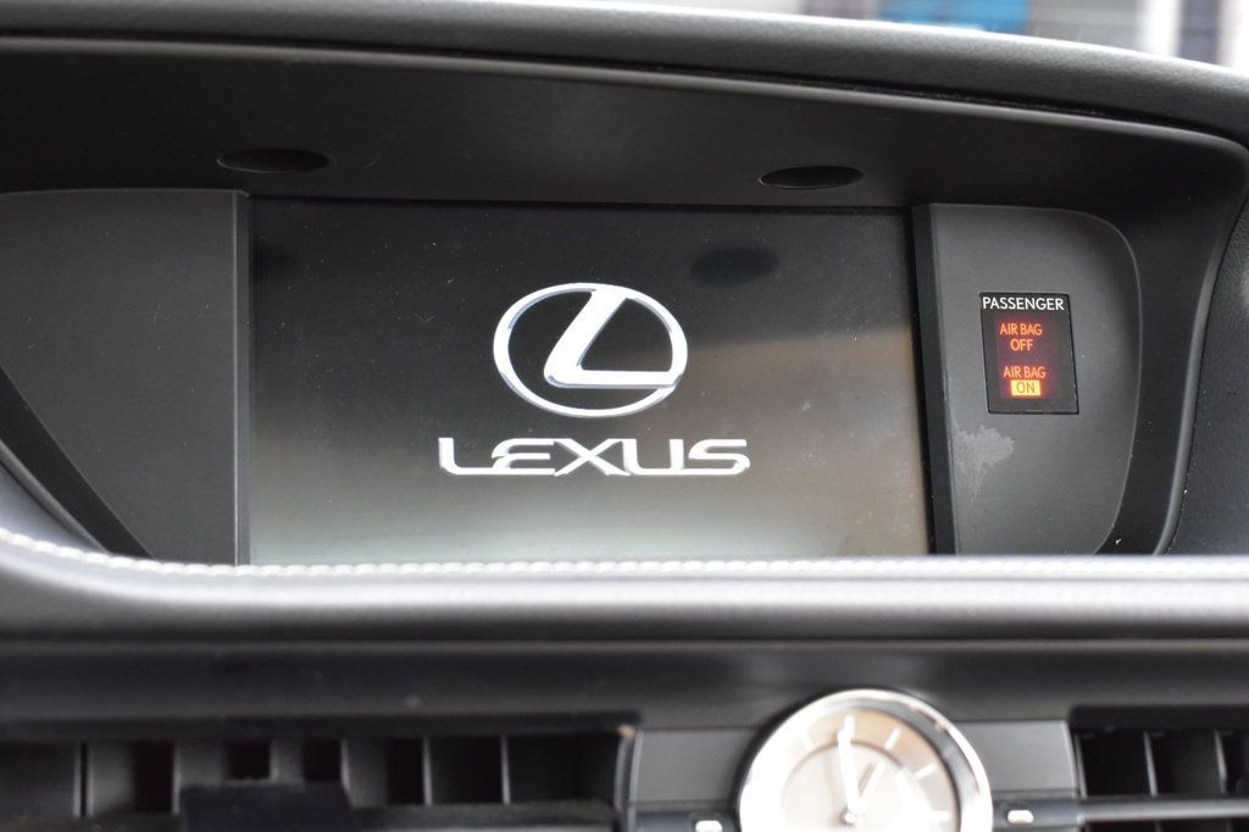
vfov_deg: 20.1
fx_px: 2341
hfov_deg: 29.9
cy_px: 416
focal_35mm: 68
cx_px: 624
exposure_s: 1/60
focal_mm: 45
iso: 2500
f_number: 8
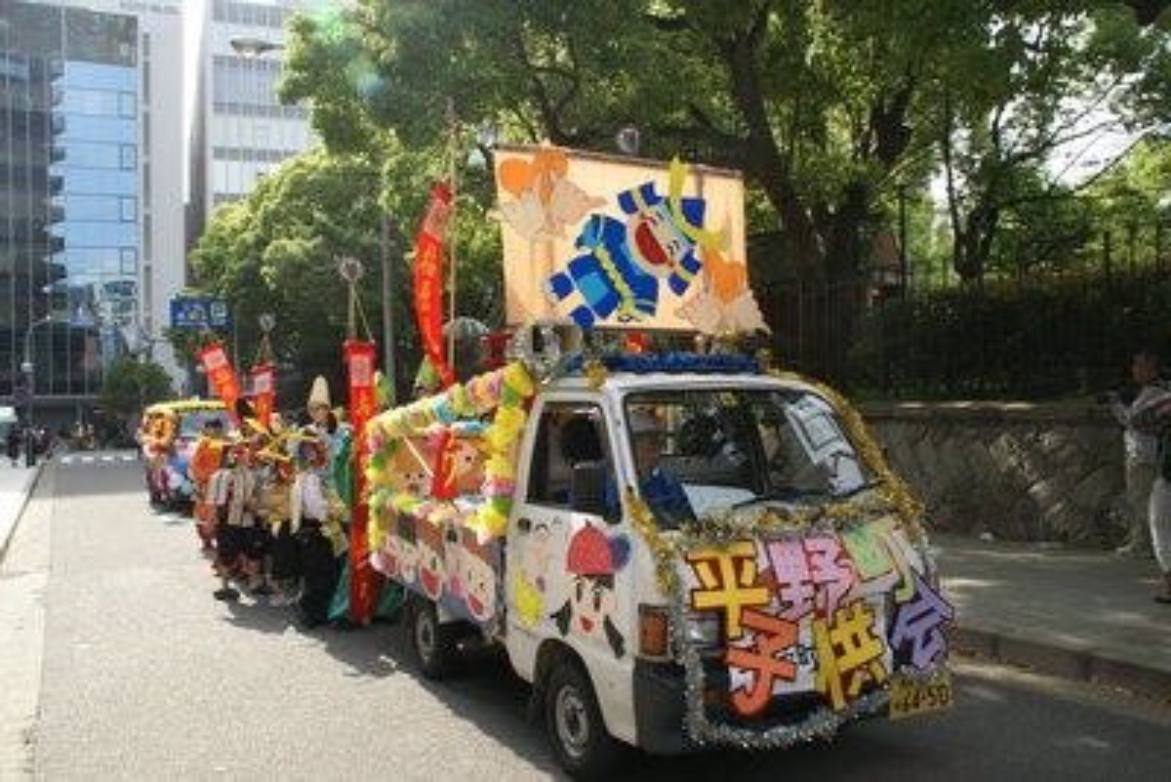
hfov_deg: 61.9
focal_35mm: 30
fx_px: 976
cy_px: 391
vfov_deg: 43.6
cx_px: 586
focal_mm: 20
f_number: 8
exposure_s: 1/60
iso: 100
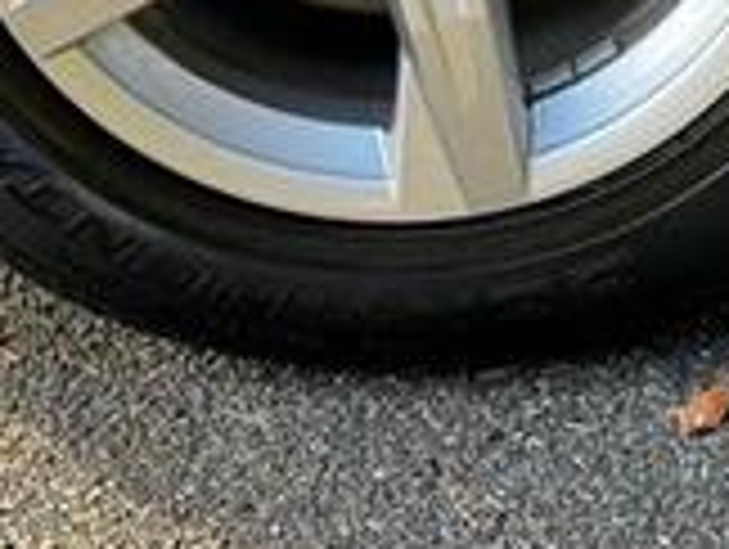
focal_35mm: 149
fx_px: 3143
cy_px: -270
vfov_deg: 9.7
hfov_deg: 13.2
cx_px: 414
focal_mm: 6.76
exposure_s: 1/191
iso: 64
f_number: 1.78
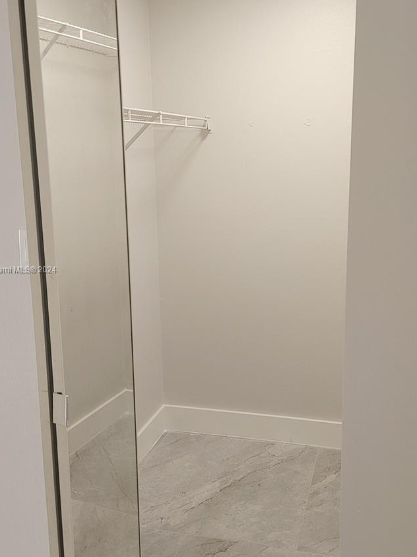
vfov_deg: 50.1
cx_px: 232
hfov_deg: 38.6
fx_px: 594
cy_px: 270
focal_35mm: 37
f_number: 1.8
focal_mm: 4.81
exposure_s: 1/120
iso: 200
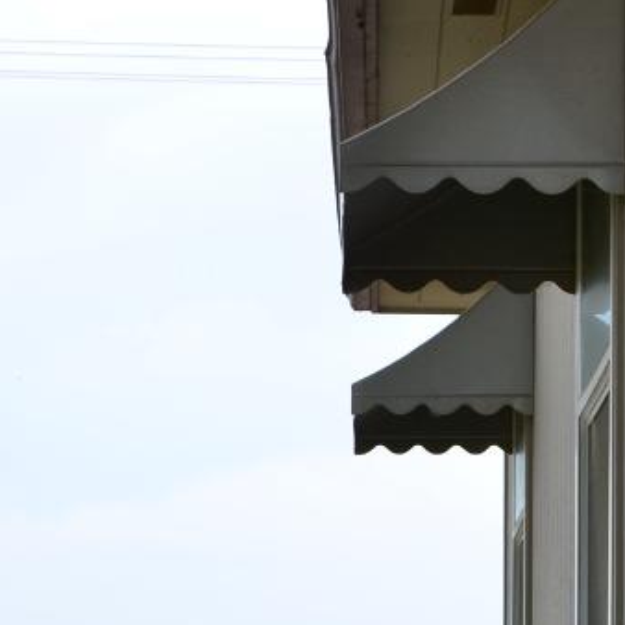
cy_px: 739
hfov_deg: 11.0
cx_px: 525
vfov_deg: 10.9
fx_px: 3227
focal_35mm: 158
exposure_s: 1/320
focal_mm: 28
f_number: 6.3
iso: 100
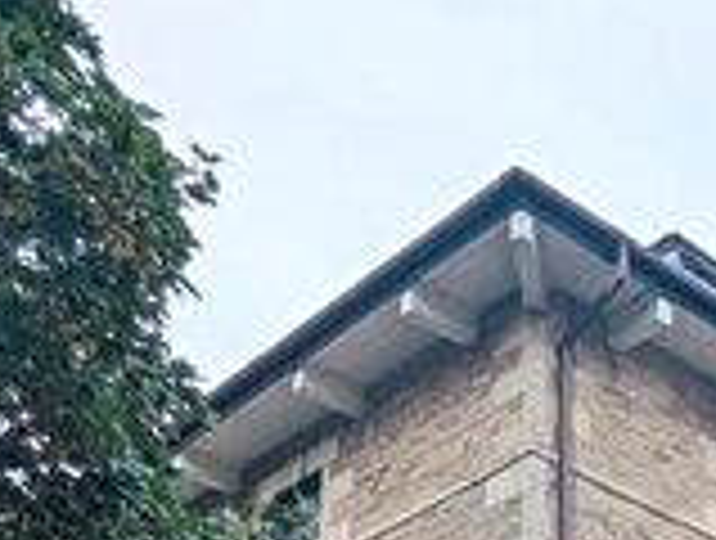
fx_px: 1451
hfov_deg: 25.1
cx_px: 849
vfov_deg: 16.4
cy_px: 1064
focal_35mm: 70
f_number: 2.2
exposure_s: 1/2212
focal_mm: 2.35
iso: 47
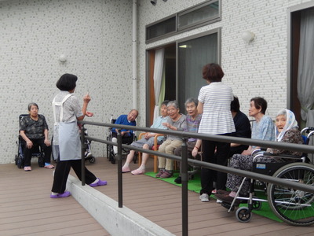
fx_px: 408
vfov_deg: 32.2
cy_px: 118
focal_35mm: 45
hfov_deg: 42.1
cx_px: 157
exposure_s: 1/250
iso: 320
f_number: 4.3
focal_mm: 8.1
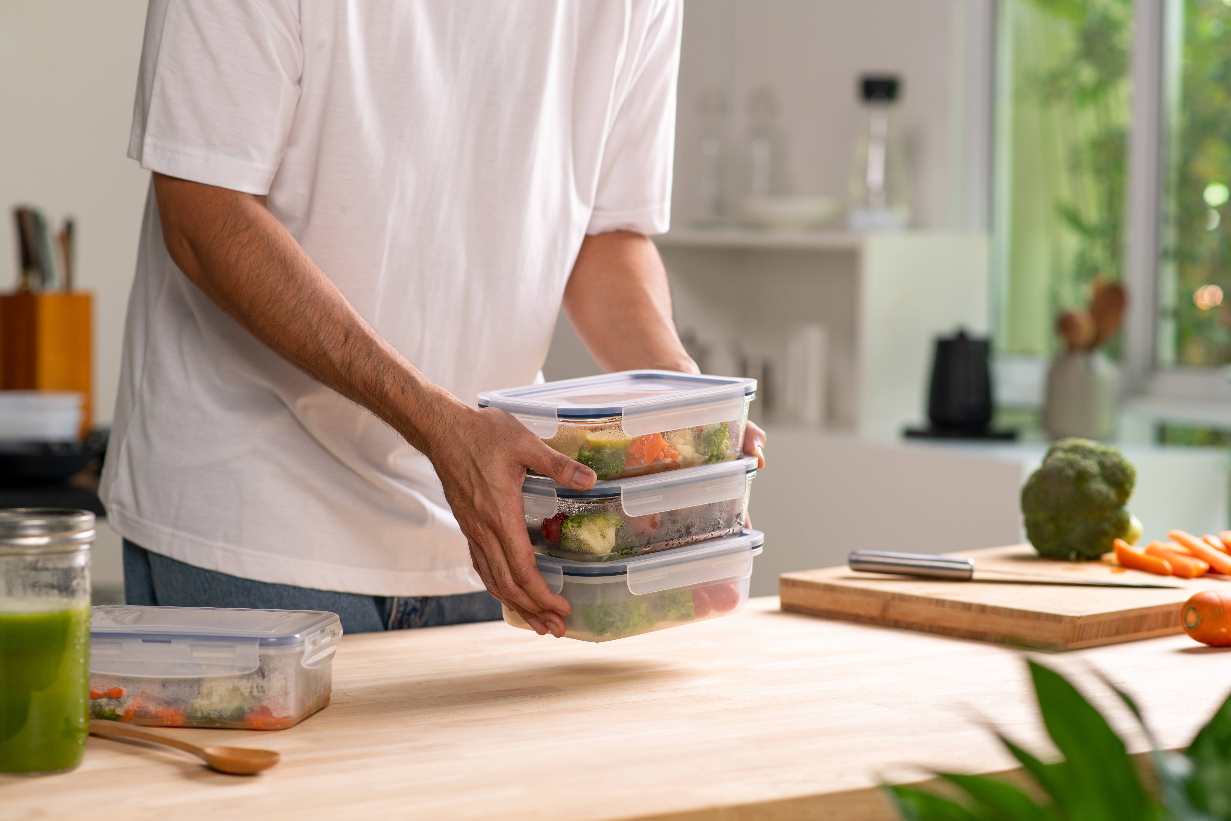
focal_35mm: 85
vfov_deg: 16.1
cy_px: 410
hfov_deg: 23.9
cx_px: 616
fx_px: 2906
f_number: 3.5
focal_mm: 85
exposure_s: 1/60
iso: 200
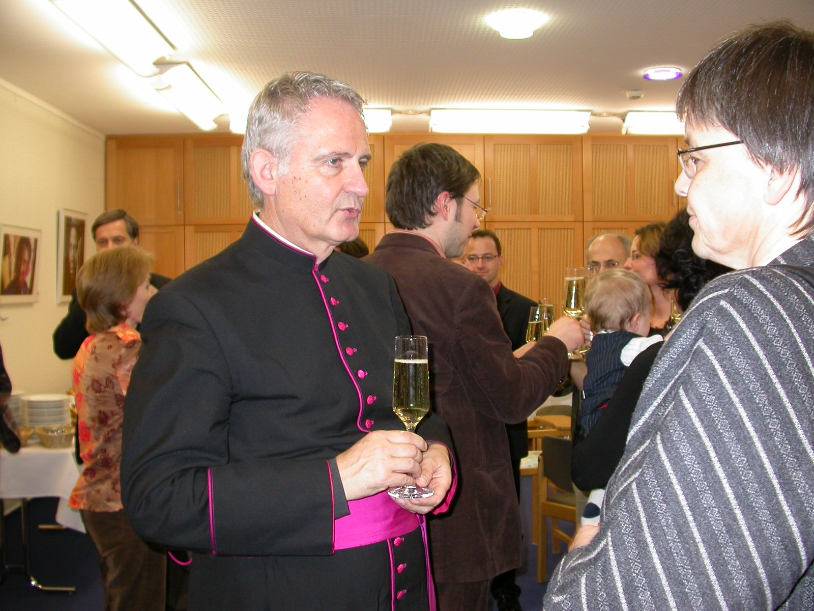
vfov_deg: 37.7
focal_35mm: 38
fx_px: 894
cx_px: 407
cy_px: 306
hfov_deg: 49.0
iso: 100
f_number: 2.6
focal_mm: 7.85
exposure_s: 1/30
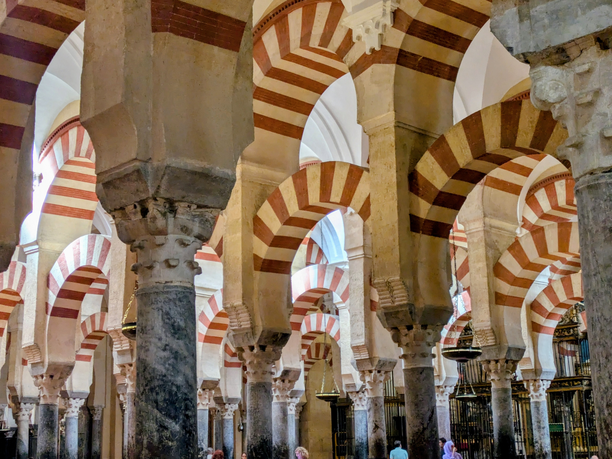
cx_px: 306
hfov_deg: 37.5
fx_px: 902
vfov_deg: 28.6
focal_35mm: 51
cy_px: 230
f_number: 1.89
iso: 148
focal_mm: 5.43
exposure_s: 1/50
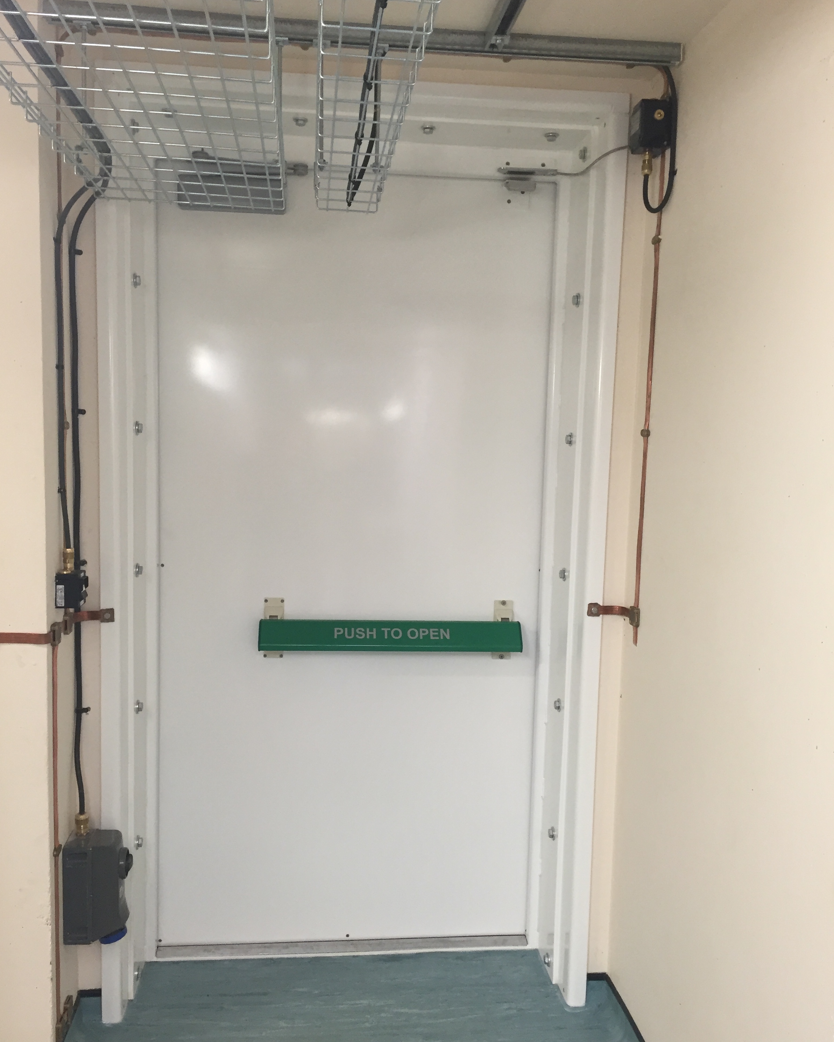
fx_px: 956
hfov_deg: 47.1
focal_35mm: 31
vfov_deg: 57.2
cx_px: 414
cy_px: 536
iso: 64
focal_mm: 4.15
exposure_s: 1/33
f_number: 2.2
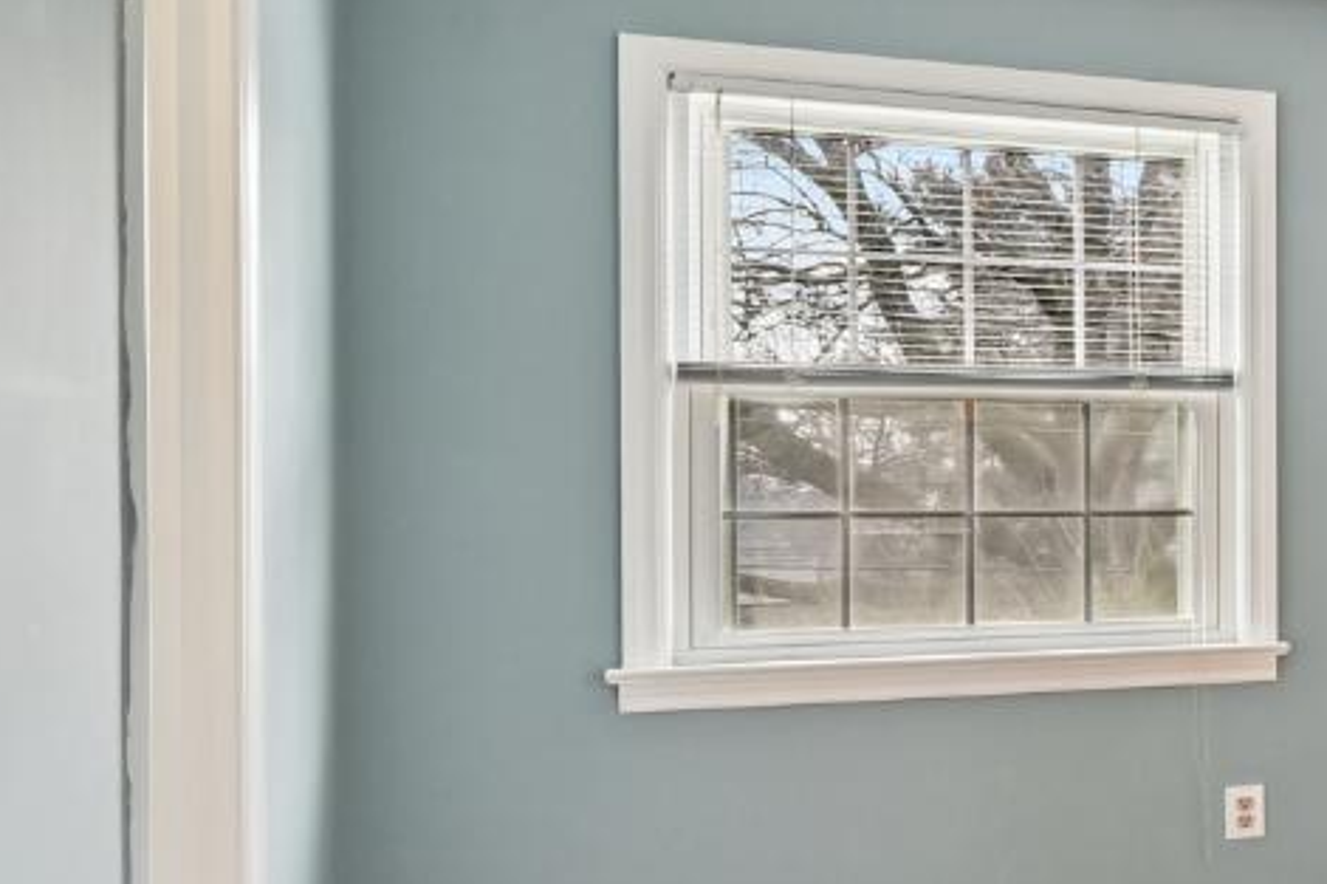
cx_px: 2801
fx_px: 2248
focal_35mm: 61
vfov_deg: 22.2
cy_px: 469
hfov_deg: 18.0
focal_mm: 14
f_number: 8
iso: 250
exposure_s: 1/15
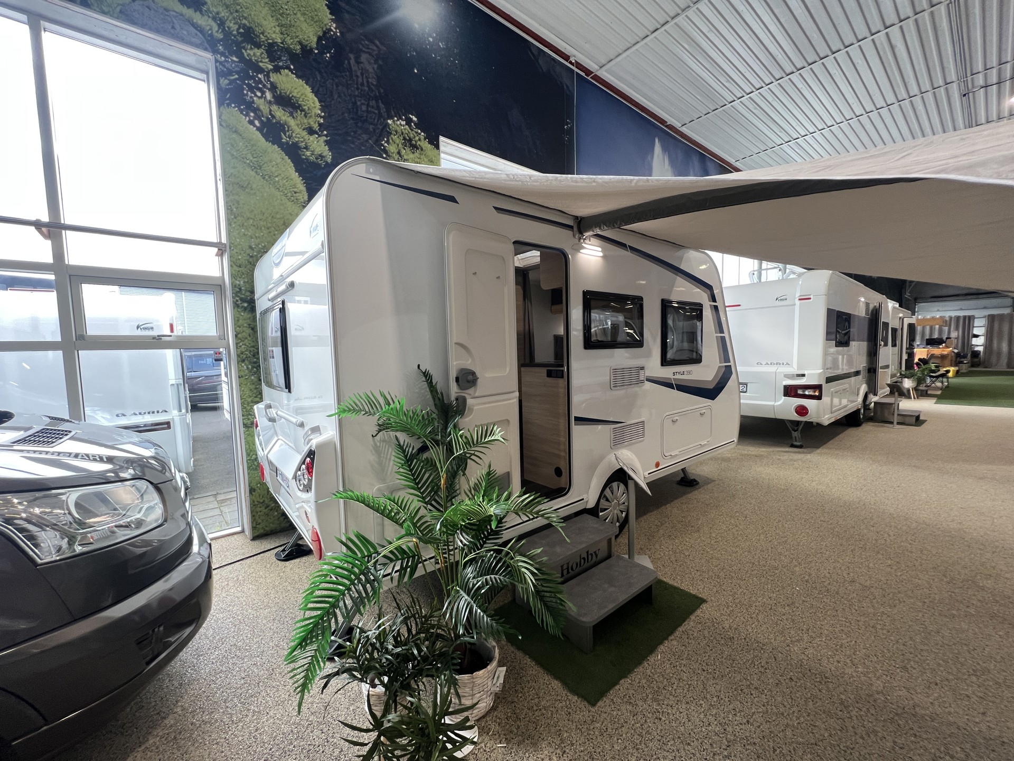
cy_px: 380
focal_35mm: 13
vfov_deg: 89.9
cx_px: 507
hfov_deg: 106.2
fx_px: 381
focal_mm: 1.57
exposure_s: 1/99
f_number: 1.8
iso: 100
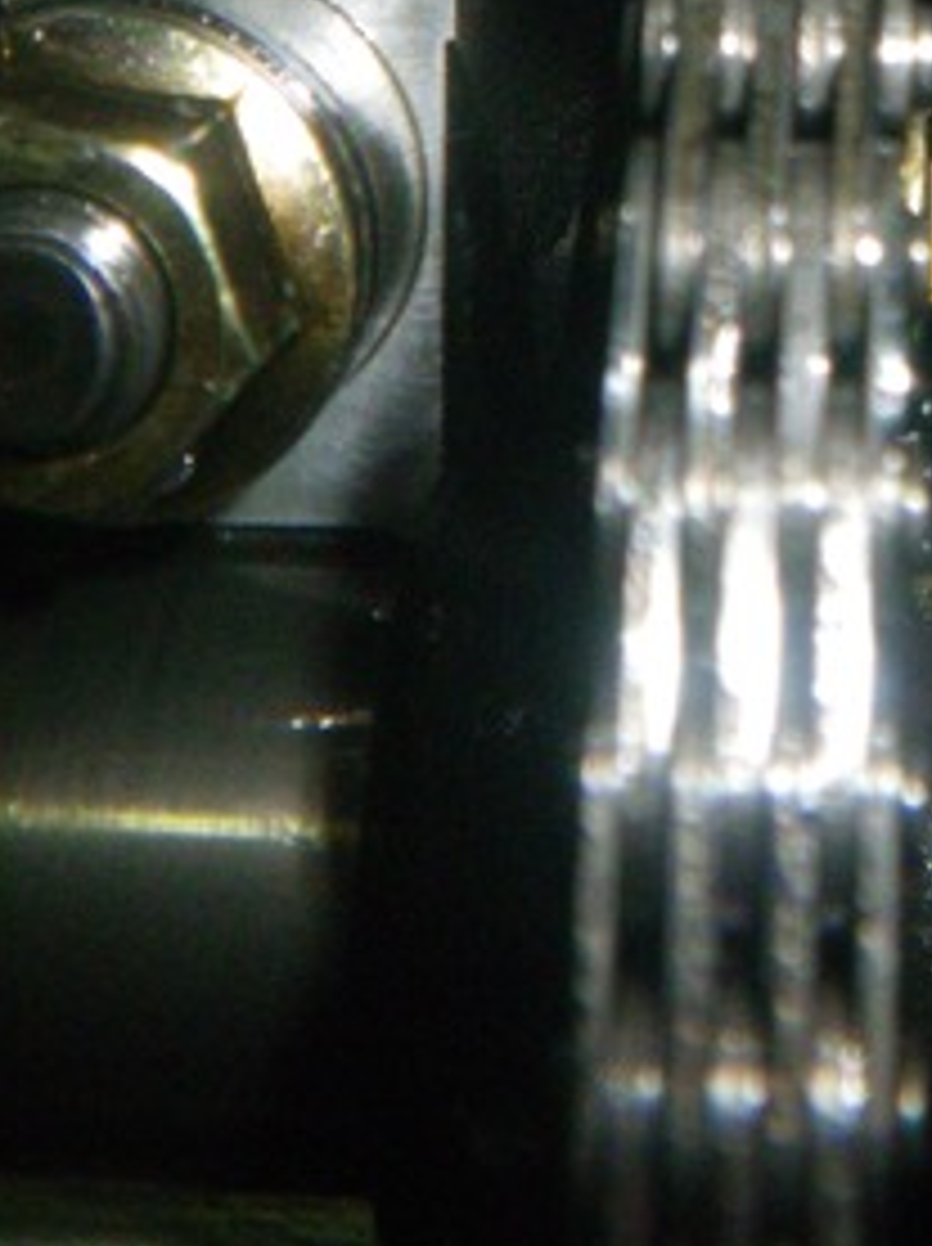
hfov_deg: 17.8
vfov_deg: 21.2
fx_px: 2915
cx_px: 864
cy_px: -490
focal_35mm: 81
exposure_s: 1/50
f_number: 4.2
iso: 250
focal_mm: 5
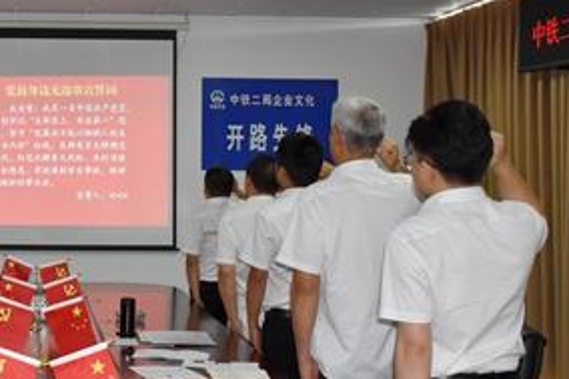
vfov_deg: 18.3
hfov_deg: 26.2
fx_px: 1169
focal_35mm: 74
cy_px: 125
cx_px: 26
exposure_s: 1/90
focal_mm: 20
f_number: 4.8
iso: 800
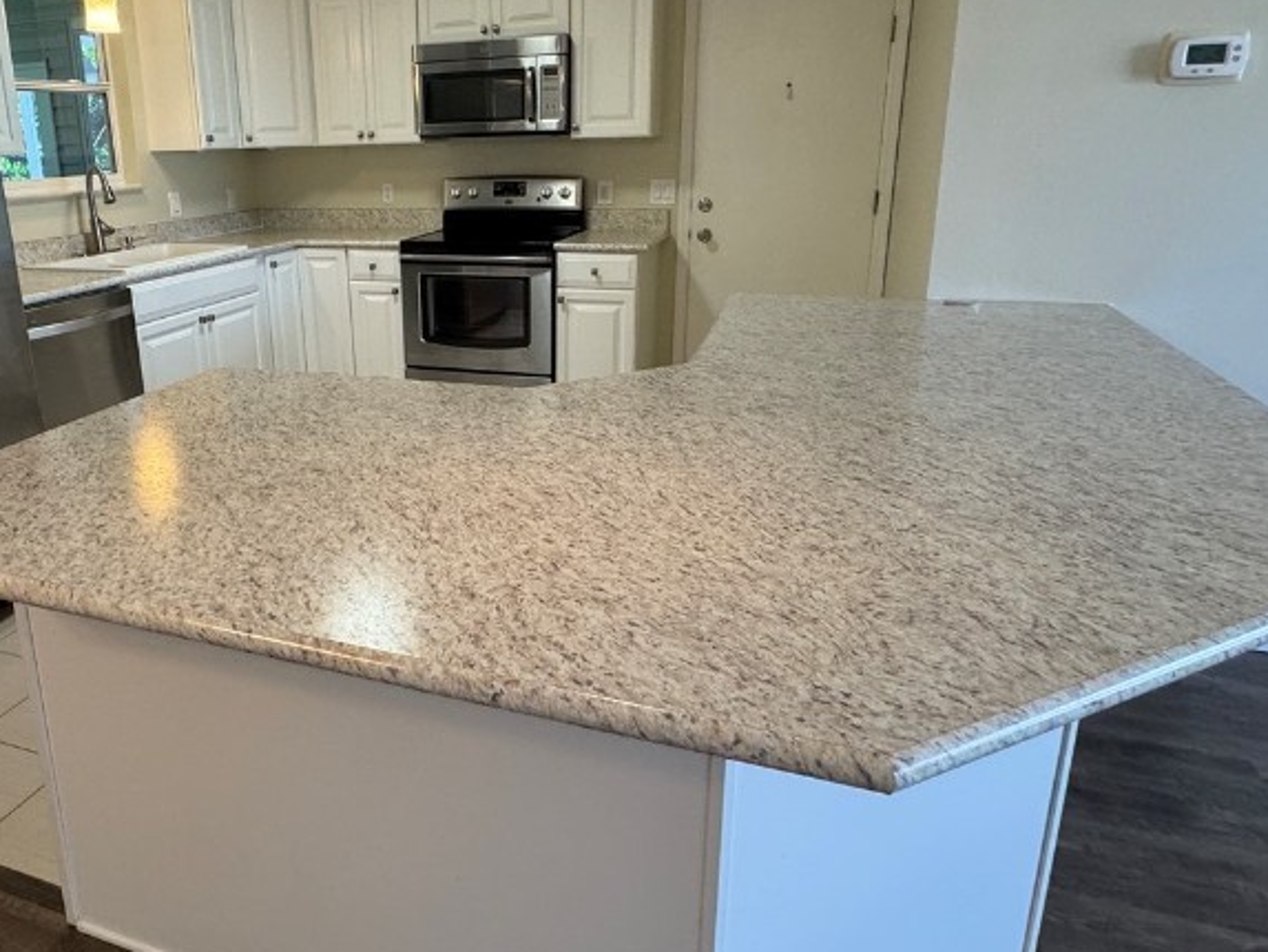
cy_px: 396
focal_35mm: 25
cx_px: 445
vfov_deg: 54.6
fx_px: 916
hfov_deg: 67.8
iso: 250
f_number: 2.2
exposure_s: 1/120
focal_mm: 2.22
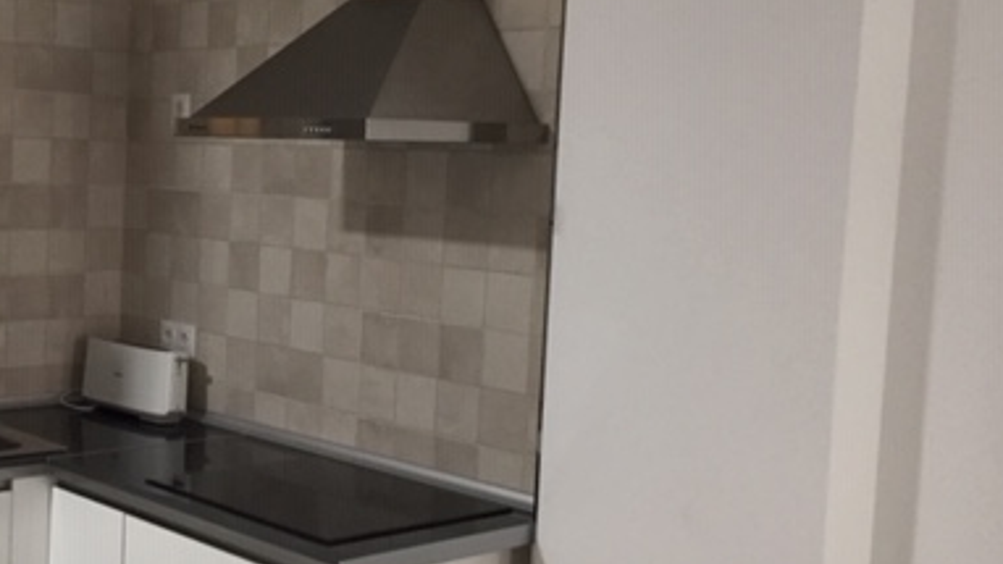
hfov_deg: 37.6
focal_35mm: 53
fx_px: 1410
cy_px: 262
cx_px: 186
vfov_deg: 22.6
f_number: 2.2
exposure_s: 1/33
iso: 250
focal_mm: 4.15
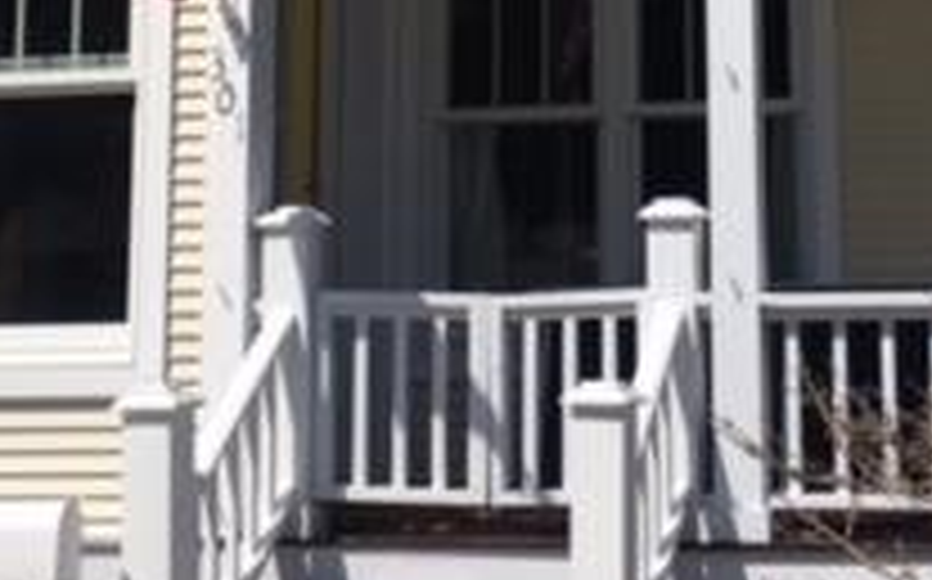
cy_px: -153
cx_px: 635
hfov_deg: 21.8
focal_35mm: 95
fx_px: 2411
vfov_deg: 13.3
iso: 25
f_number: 2.2
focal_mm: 4.15
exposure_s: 1/3497
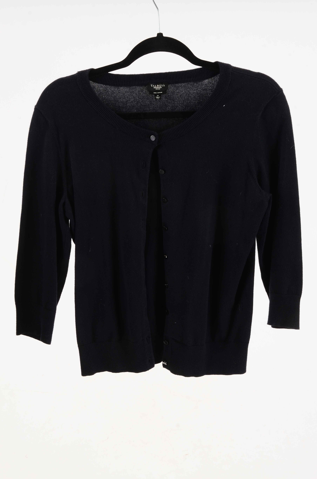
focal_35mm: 63
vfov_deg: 32.0
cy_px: 240
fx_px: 836
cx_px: 158
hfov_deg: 21.5
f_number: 13
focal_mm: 42
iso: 400
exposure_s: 1/80
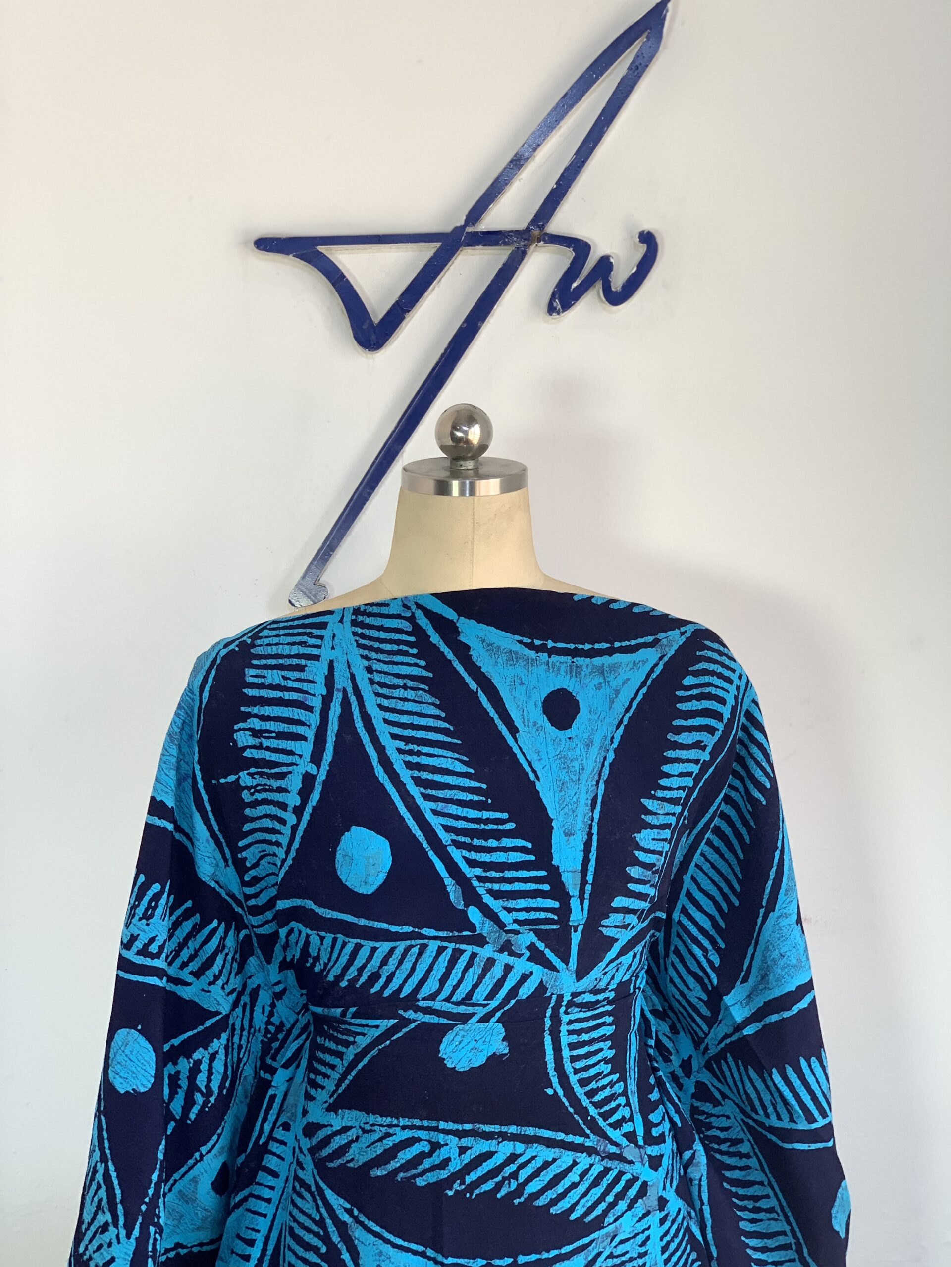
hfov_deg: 28.0
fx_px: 1905
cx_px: 476
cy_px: 634
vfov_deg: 36.8
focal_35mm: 52
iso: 50
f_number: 2.4
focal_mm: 6
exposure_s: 1/102
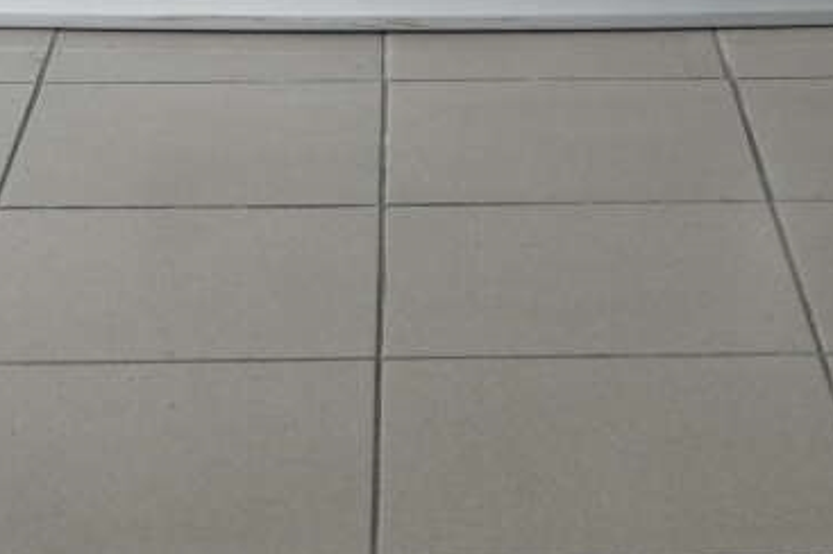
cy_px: -258
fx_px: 3017
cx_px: 406
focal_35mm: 130
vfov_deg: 10.2
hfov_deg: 15.7
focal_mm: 29
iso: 1250
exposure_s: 1/160
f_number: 4.5
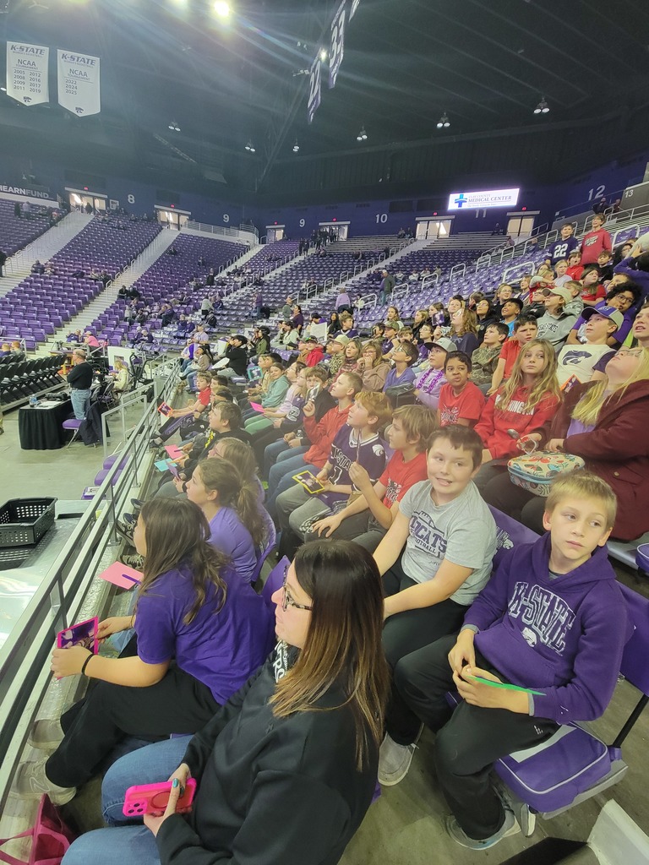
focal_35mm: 13
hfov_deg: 89.9
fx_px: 325
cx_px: 324
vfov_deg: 106.2
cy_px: 432
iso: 320
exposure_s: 1/40
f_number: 2.2
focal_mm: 2.2
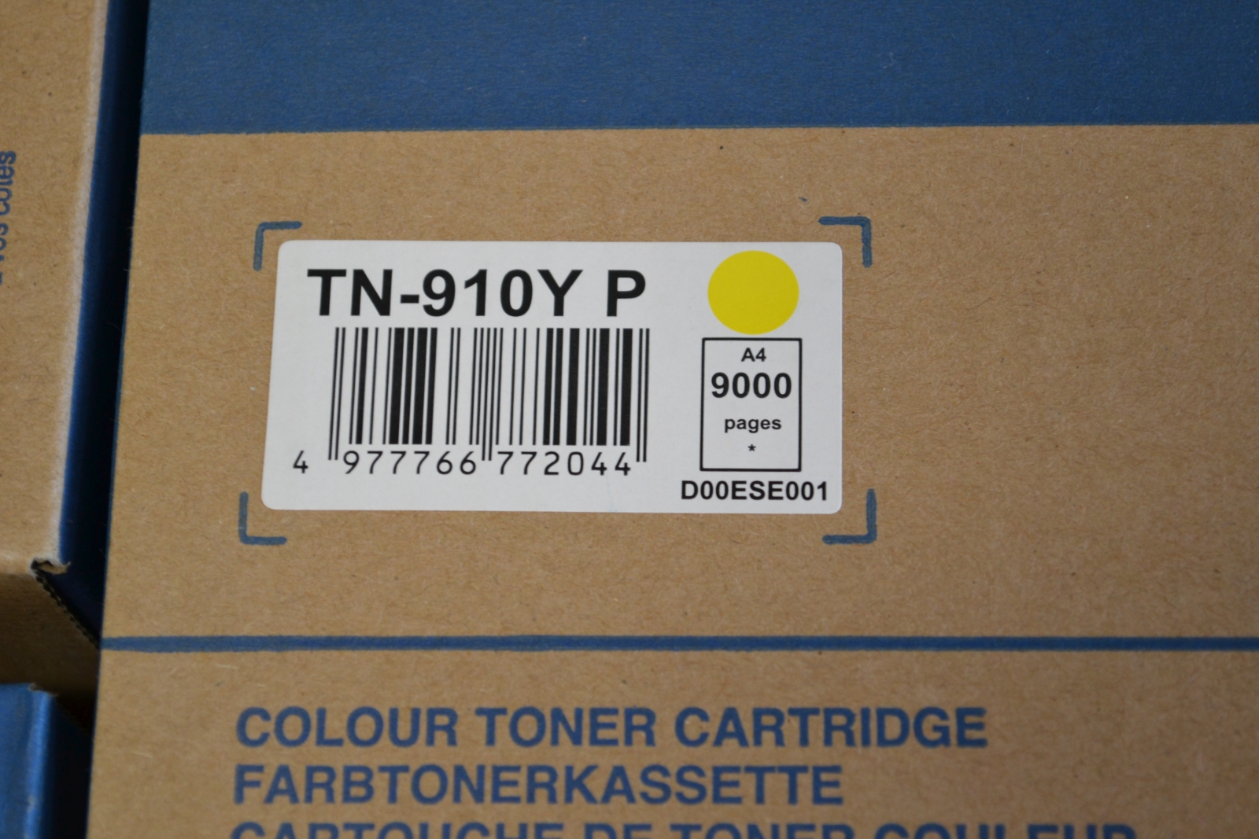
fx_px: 2885
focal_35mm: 82
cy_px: 420
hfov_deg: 24.6
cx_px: 630
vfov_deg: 16.6
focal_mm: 55
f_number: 5.6
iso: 450
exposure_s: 1/15
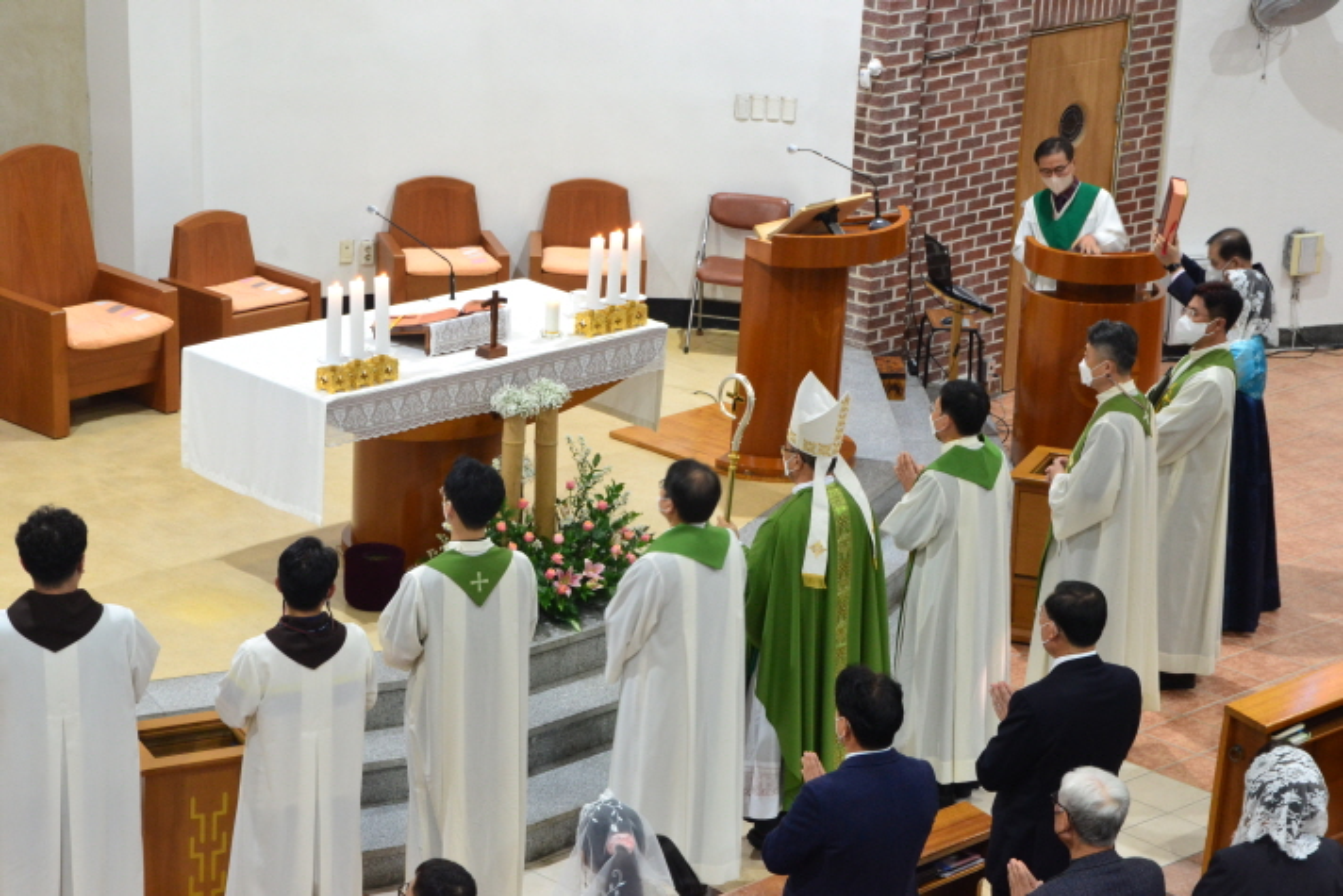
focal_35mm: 93
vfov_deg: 14.7
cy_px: 448
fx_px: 3470
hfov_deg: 21.9
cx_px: 672
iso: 1600
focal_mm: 62
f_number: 14
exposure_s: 1/10
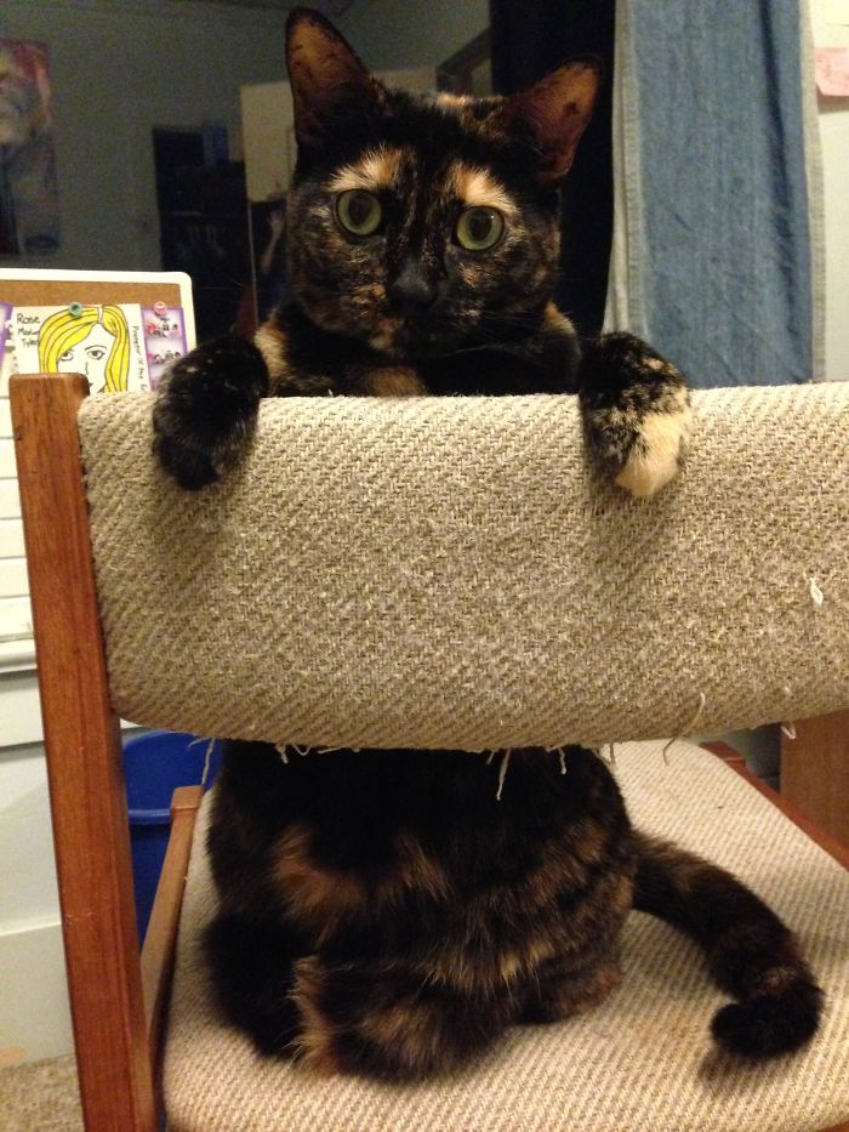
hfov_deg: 43.0
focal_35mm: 33
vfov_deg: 55.3
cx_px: 424
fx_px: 1079
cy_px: 566
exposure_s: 1/15
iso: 800
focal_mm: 4.12
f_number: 2.4
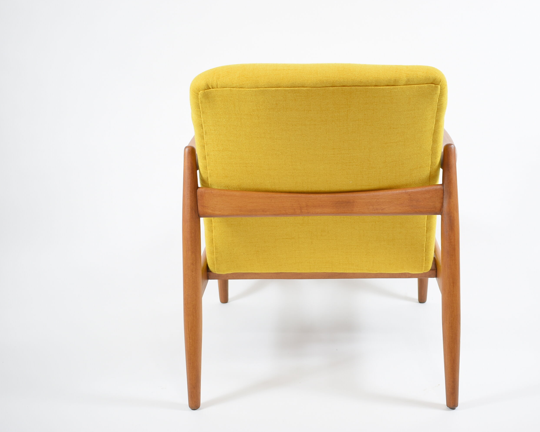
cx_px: 315
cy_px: 217
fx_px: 815
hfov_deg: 36.6
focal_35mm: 51
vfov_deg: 29.7
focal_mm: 30
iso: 100
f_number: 4.2
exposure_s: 1/10
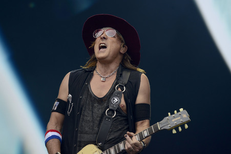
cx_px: 116
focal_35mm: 200
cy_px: 77
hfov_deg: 10.3
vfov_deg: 6.9
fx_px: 1282
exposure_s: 1/800
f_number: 5
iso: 320
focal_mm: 200
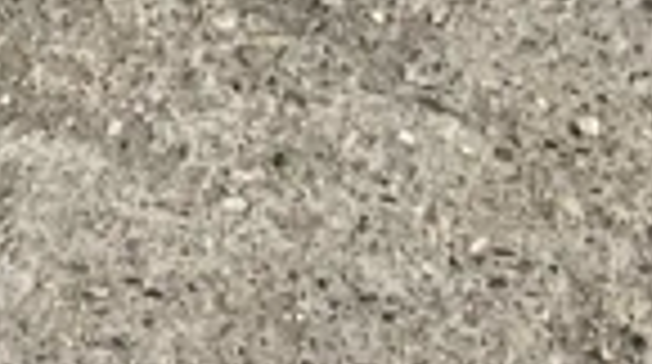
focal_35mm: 196
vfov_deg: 5.2
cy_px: -1308
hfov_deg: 10.4
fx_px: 3383
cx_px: -472
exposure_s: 1/3521
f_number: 1.8
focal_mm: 4.25
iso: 25
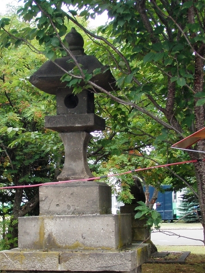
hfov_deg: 19.8
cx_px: 63
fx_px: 584
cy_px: 181
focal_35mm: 74
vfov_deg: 26.2
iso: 80
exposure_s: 1/100
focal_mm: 6.7
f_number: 3.5
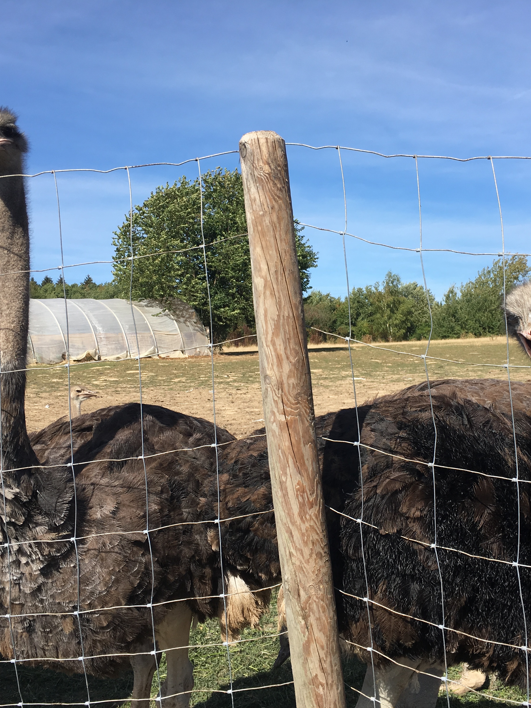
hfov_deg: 36.7
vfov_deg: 47.9
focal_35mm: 39
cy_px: 354
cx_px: 312
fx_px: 798
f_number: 2.2
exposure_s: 1/1241
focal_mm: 4.15
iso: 25
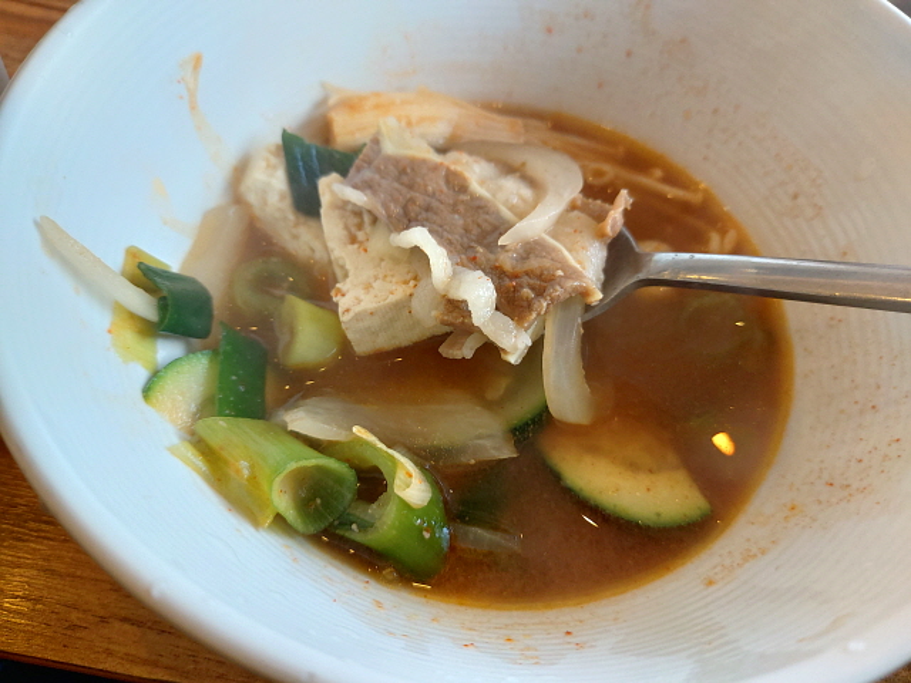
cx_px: 456
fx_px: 658
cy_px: 342
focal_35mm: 25
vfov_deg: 54.9
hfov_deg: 69.4
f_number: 2
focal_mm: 4.58
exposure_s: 1/60
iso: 80
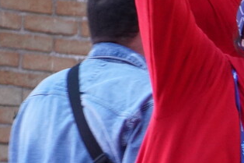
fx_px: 3522
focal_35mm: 520
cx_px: 743
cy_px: 266
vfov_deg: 2.6
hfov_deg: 3.8
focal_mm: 85
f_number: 3.5
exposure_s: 1/100
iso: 3200
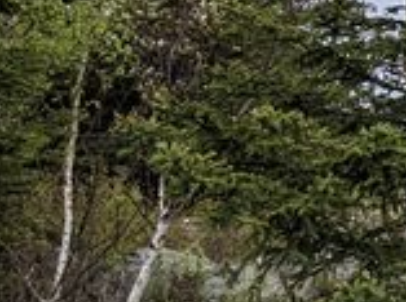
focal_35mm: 138
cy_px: 186
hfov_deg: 11.9
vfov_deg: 10.7
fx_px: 1615
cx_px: 934
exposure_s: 1/1805
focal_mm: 4.44
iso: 94
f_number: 1.8
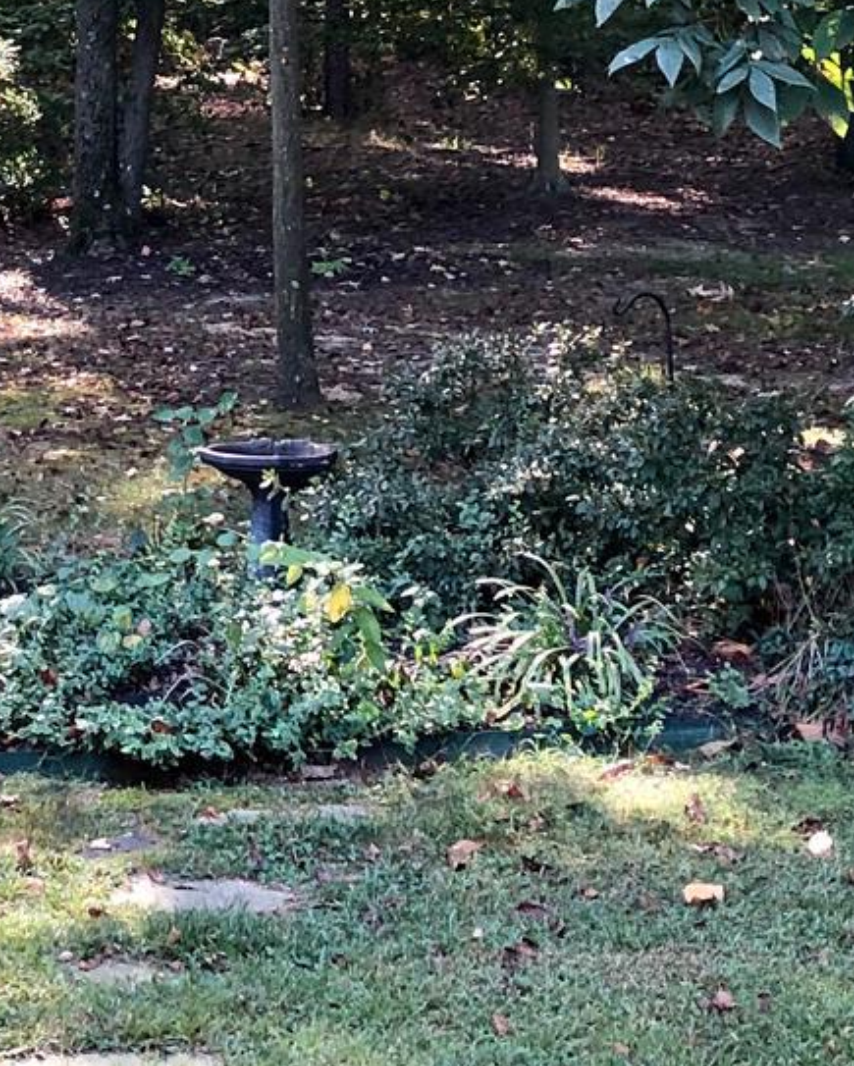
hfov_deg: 14.8
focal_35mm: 103
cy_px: -147
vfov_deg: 17.9
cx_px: 37
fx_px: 3251
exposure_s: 1/30
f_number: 1.8
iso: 25
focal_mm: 3.99
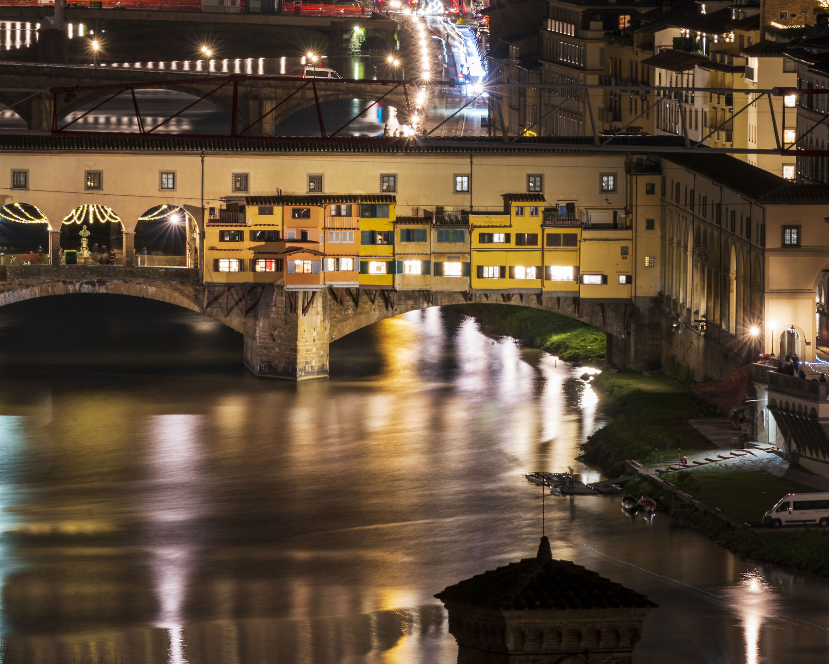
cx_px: 520
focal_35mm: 496
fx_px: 12170
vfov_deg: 3.1
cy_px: 309
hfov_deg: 3.9
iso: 100
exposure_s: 30
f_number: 18
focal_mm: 400
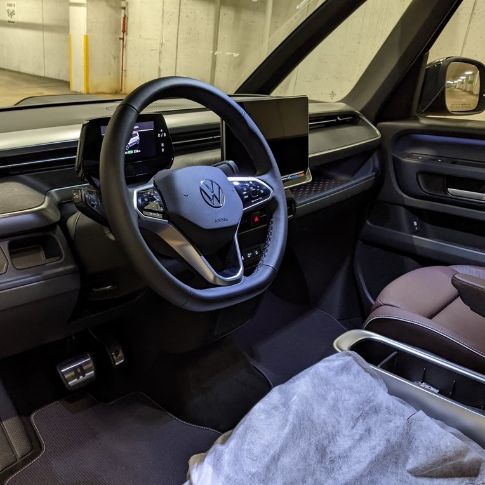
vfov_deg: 51.1
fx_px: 507
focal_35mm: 32
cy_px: 243
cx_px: 173
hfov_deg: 50.4
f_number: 1.8
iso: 355
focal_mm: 4.44
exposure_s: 1/24
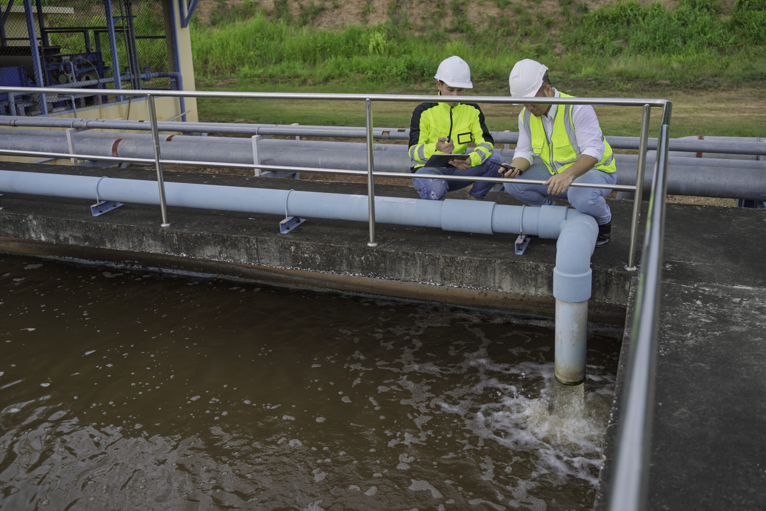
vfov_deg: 37.9
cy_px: 256
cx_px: 383
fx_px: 745
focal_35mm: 35
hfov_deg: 54.4
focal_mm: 35
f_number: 2.8
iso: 100
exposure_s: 1/400
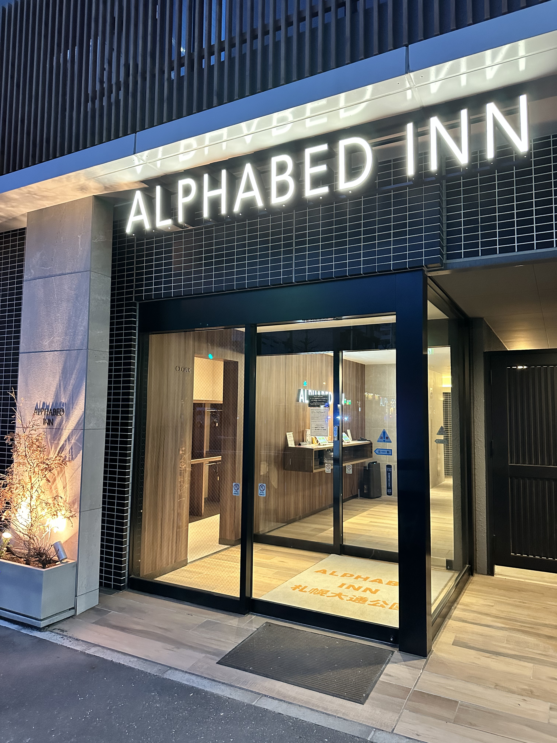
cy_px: 372
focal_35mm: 24
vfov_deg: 71.6
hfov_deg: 56.8
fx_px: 515
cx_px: 278
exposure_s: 1/50
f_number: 1.78
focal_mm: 6.86
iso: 800
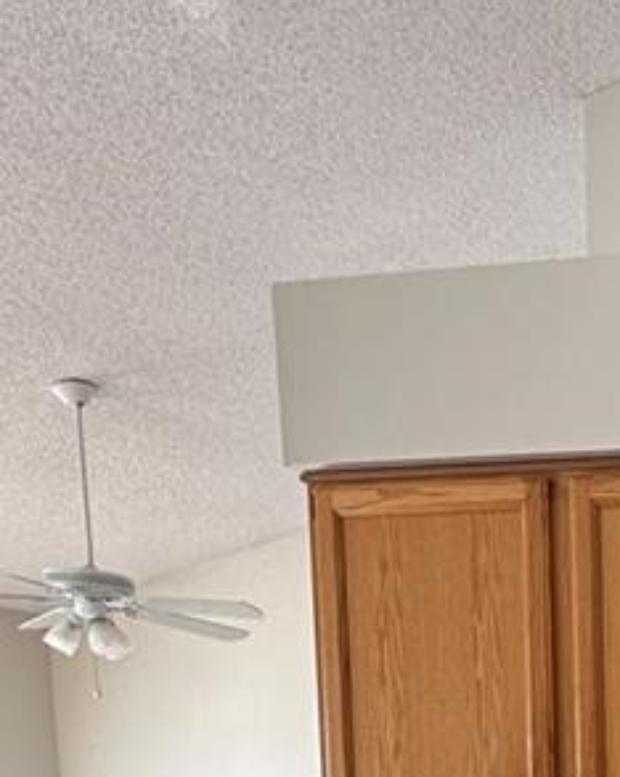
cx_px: 896
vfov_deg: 28.2
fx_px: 1286
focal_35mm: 56
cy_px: 986
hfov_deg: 22.8
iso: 250
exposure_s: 1/120
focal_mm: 2.22
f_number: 2.2
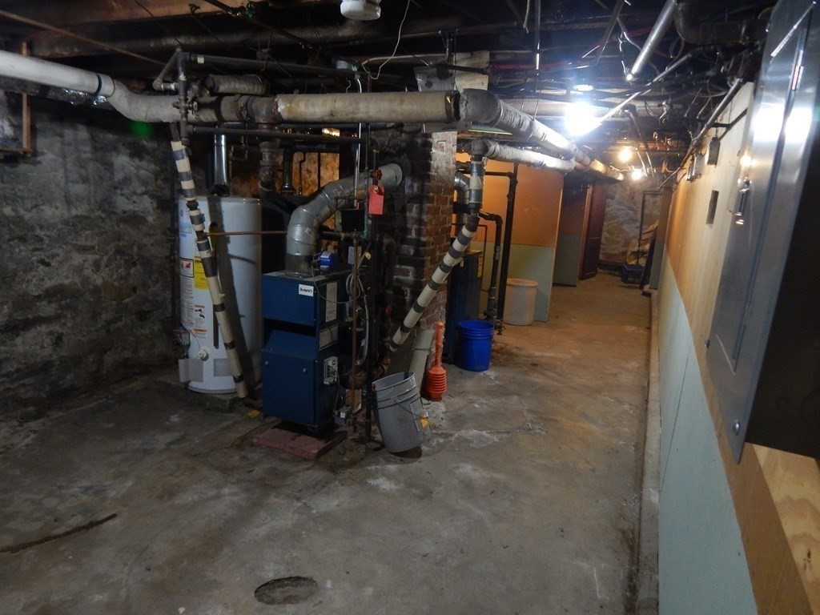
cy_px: 308
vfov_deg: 61.1
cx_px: 410
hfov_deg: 76.4
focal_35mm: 22
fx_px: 521
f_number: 3
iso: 400
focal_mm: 4
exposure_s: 1/15
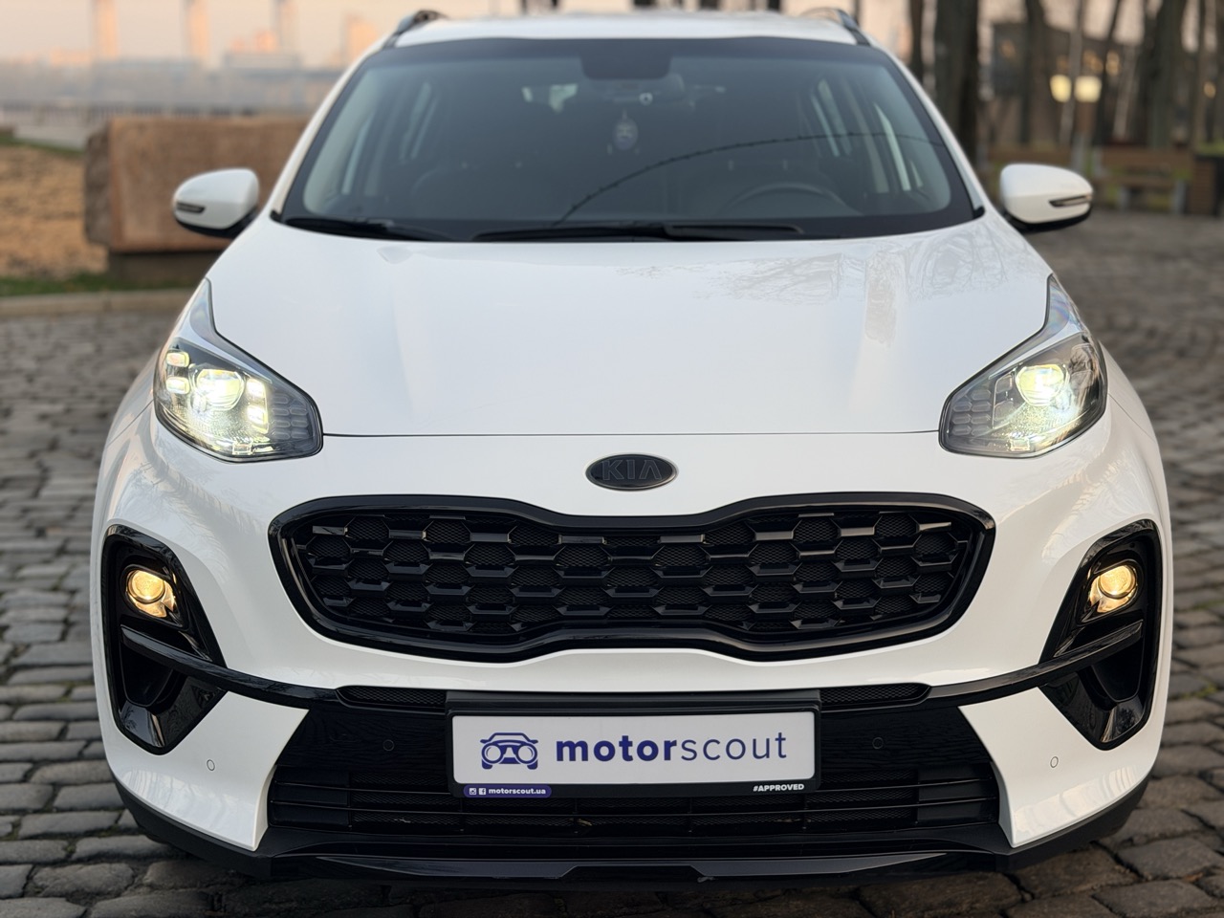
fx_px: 1697
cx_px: 612
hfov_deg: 39.7
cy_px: 459
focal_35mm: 48
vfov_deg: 30.3
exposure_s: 1/263
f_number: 1.78
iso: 64
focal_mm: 6.76
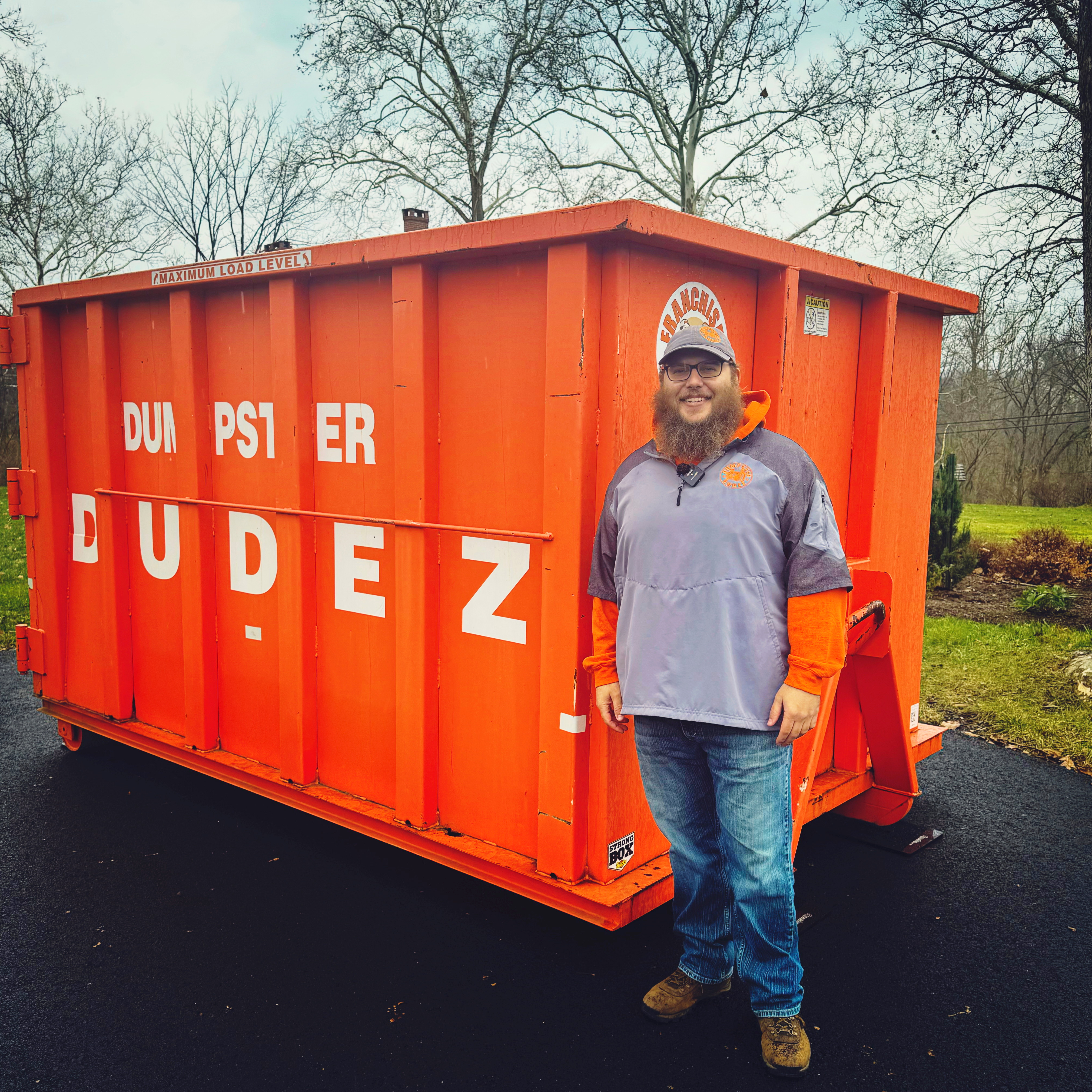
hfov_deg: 54.0
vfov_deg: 54.0
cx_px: 521
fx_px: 1071
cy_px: 588
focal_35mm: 30
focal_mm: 6.76
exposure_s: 1/368
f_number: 1.78
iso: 80
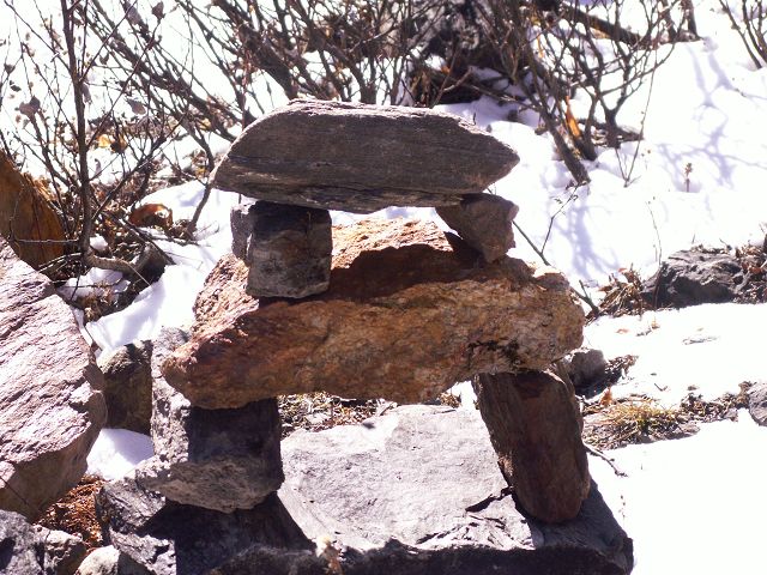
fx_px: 2105
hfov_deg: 20.7
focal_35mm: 95
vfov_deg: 15.6
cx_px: 384
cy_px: 288
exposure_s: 1/800
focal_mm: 15.82
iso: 100
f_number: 4
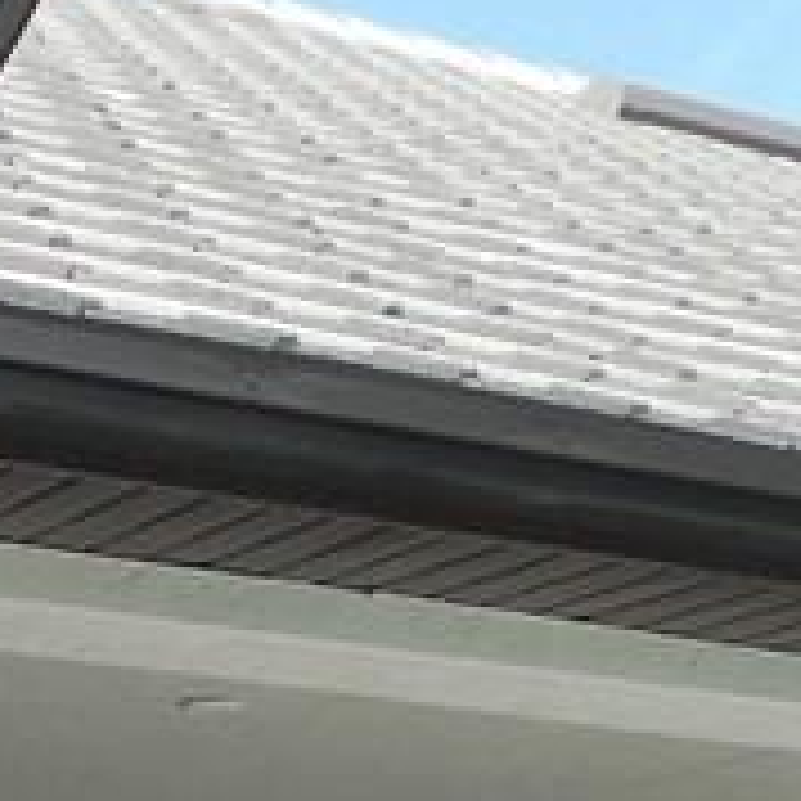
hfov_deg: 13.7
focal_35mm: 127
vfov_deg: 12.5
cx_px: 374
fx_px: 3325
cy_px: 1458
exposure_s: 1/320
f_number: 3.3
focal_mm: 4.5
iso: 125
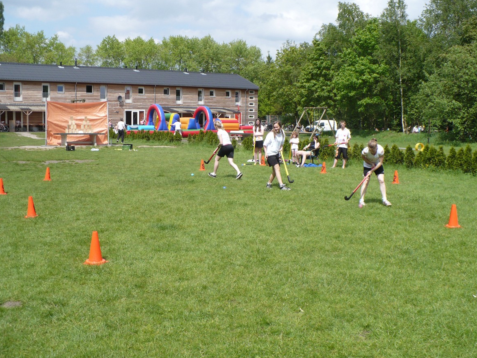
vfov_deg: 33.6
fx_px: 593
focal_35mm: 43
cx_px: 239
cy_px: 180
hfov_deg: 43.9
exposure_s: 1/160
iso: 100
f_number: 8
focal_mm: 7
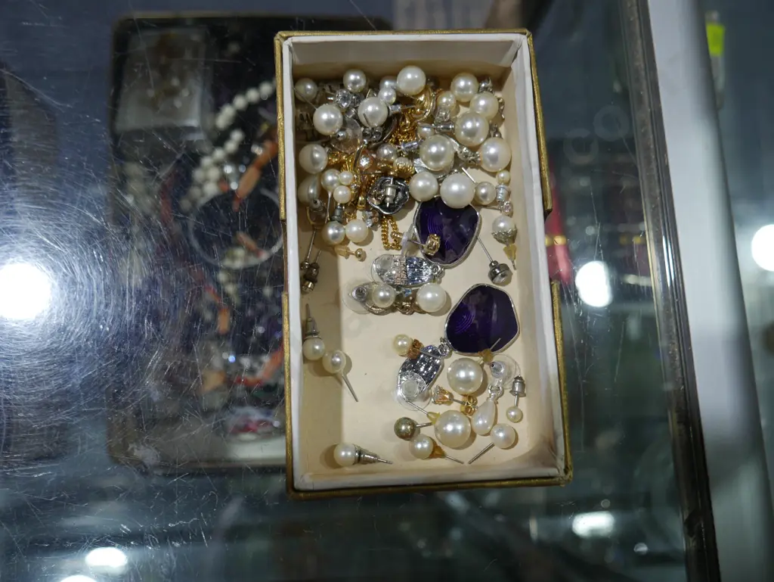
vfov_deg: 41.8
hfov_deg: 53.9
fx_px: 761
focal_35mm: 34
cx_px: 387
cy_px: 291
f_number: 4
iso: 200
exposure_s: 1/100
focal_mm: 17
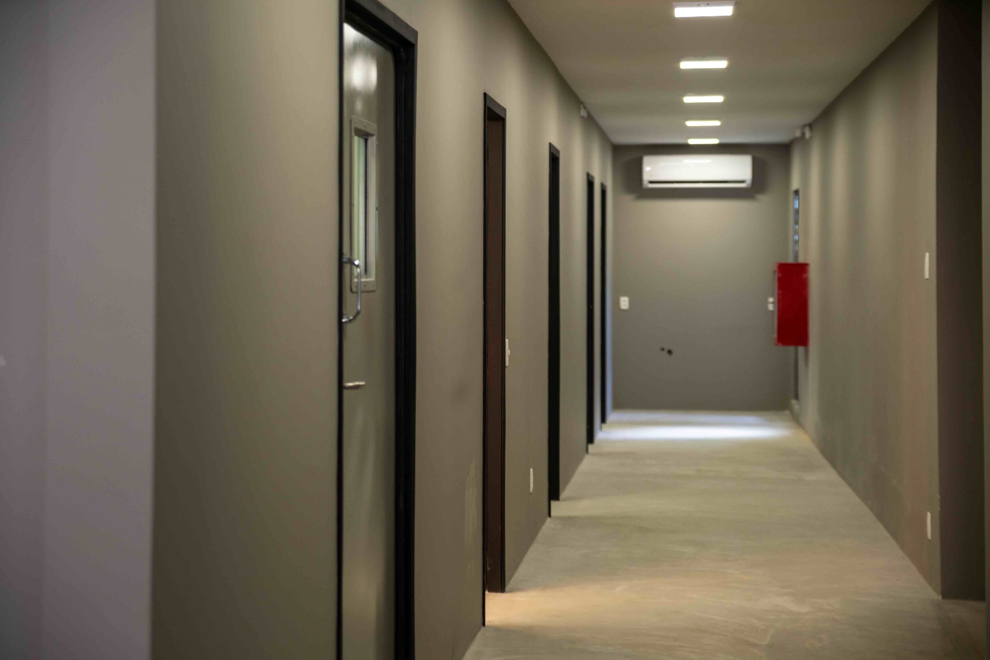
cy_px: 343
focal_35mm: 65
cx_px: 481
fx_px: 1787
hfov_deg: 31.0
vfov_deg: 20.9
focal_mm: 62
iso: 200
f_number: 2.8
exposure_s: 1/80
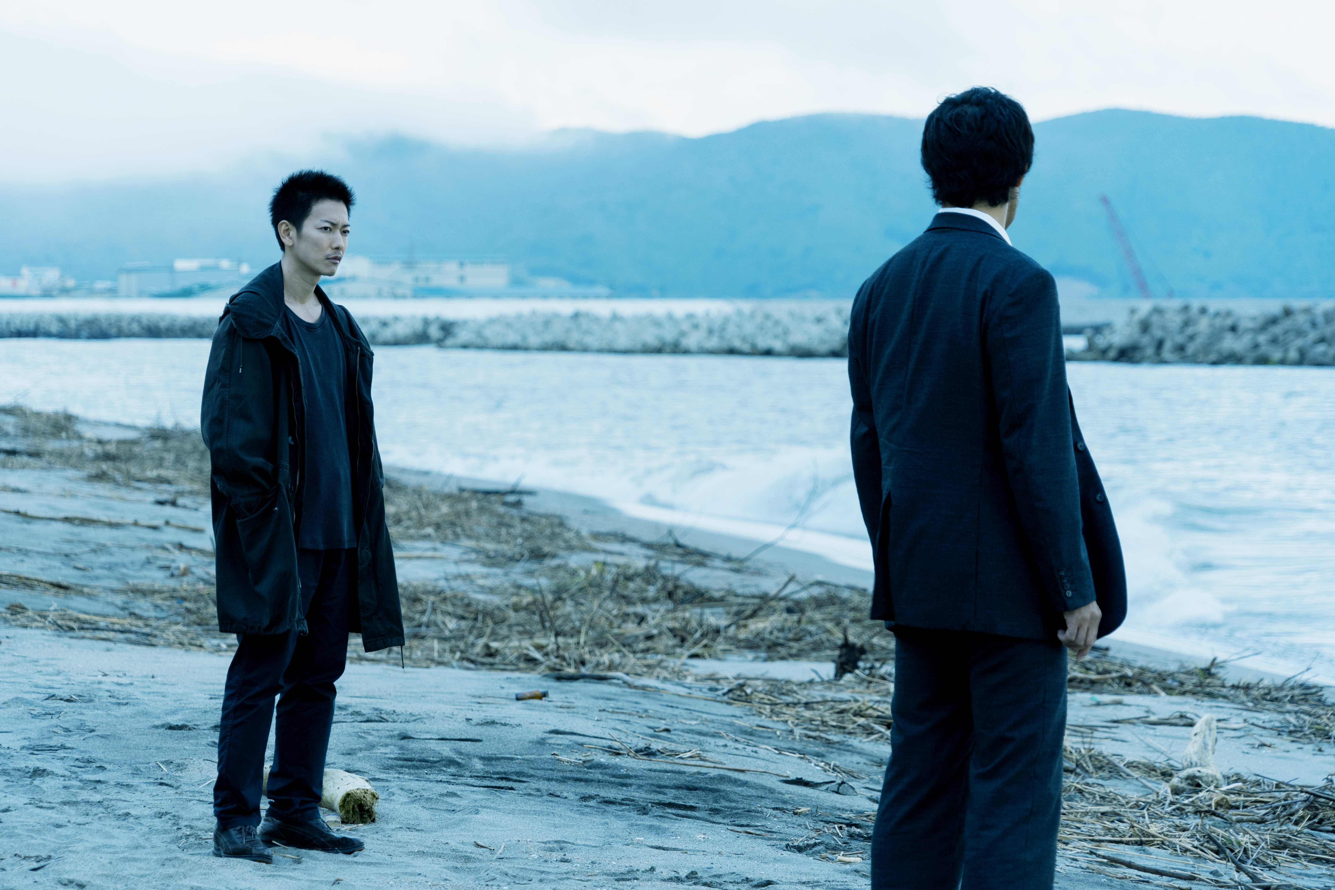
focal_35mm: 144
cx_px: 668
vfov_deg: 9.5
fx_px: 5340
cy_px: 445
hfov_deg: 14.3
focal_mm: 144
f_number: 6.3
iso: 640
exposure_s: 1/200
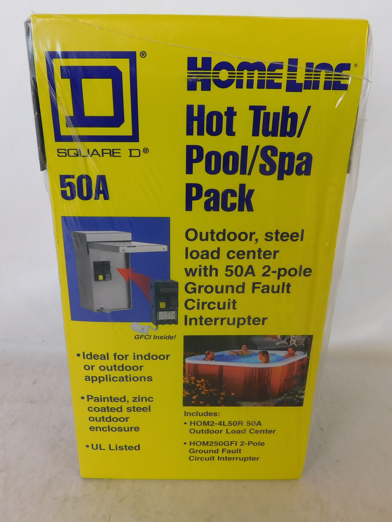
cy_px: 261
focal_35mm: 31
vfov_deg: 58.4
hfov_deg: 45.4
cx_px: 183
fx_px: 468
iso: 125
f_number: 3
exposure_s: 1/30
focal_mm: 4
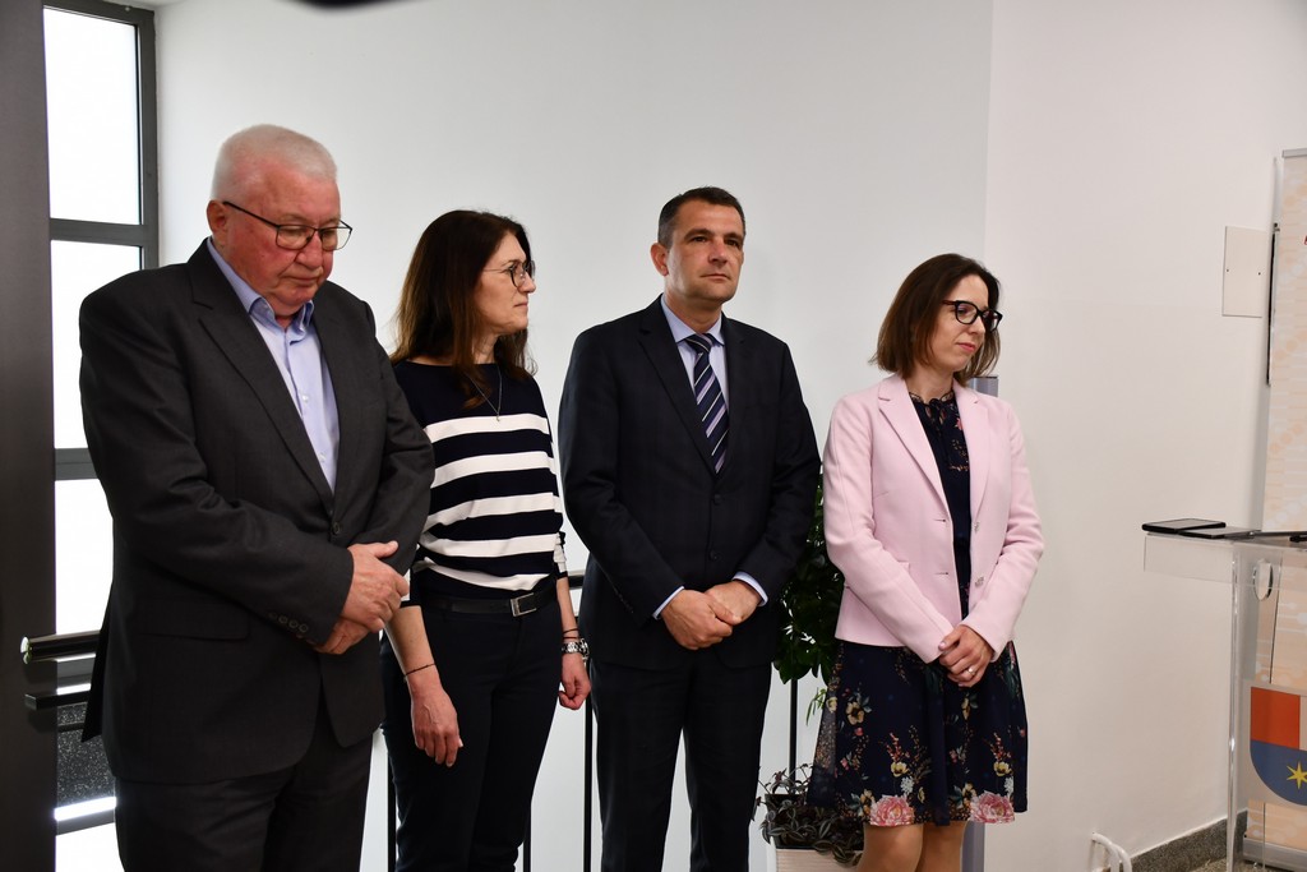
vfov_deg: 34.2
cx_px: 654
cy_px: 436
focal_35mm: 39
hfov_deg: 49.5
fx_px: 1416
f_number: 3.8
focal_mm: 26
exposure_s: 1/160
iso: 800
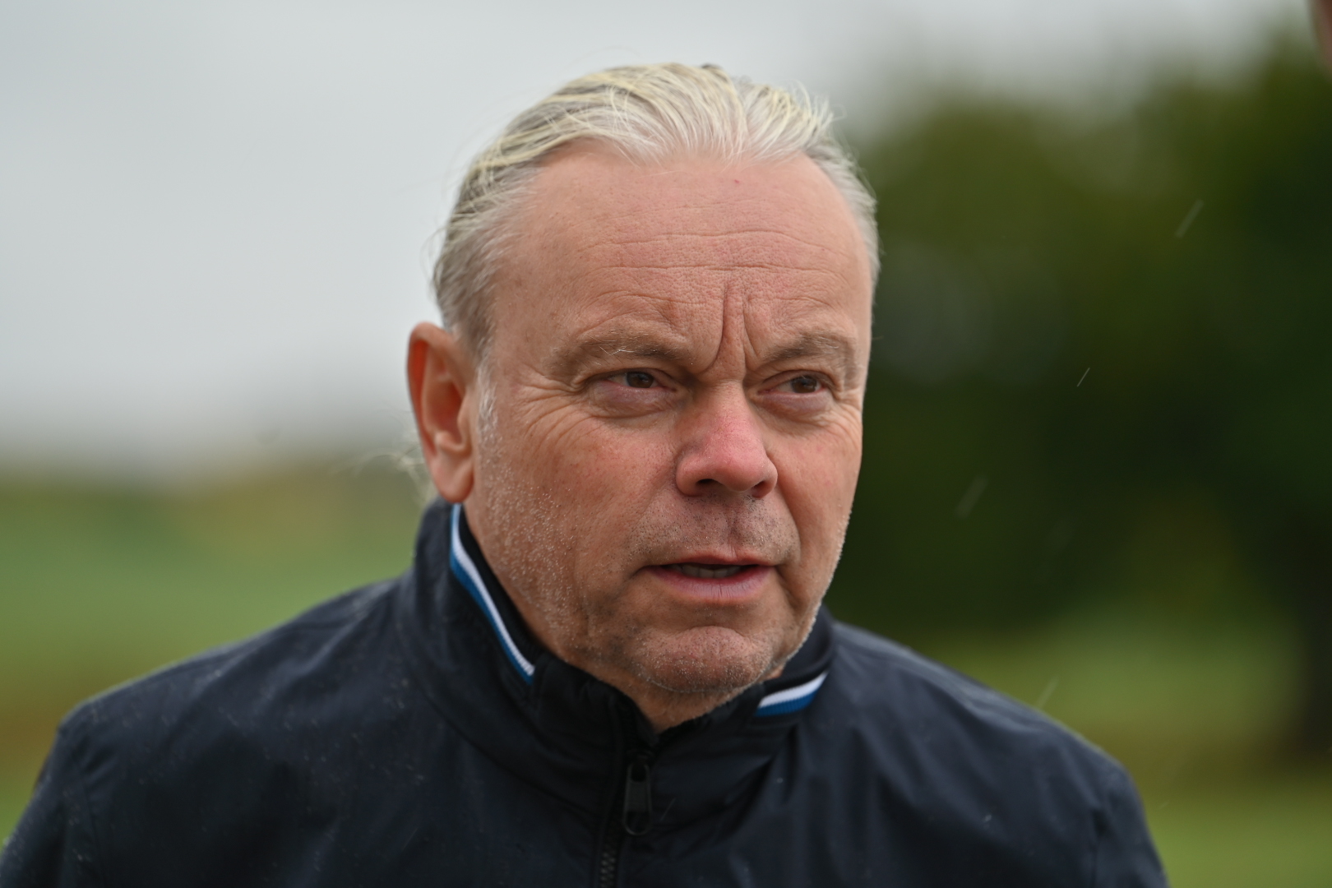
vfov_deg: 7.6
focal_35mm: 180
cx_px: 666
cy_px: 444
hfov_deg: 11.4
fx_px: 6659
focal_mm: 180
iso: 100
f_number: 2.8
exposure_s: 1/400
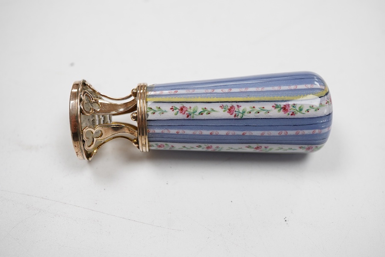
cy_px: 128
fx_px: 481
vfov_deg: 29.9
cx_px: 192
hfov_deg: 43.6
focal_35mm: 45
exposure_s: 1/125
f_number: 9
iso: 800
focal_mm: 30
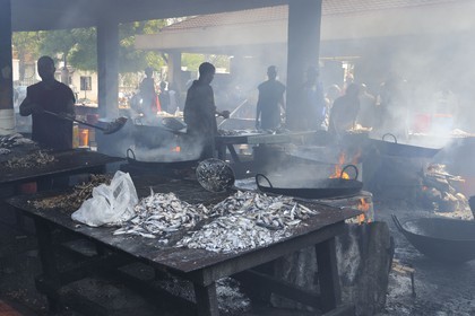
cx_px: 238
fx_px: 594
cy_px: 158
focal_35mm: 45
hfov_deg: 43.6
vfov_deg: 29.9
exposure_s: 1/125
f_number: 8
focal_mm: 45
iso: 400
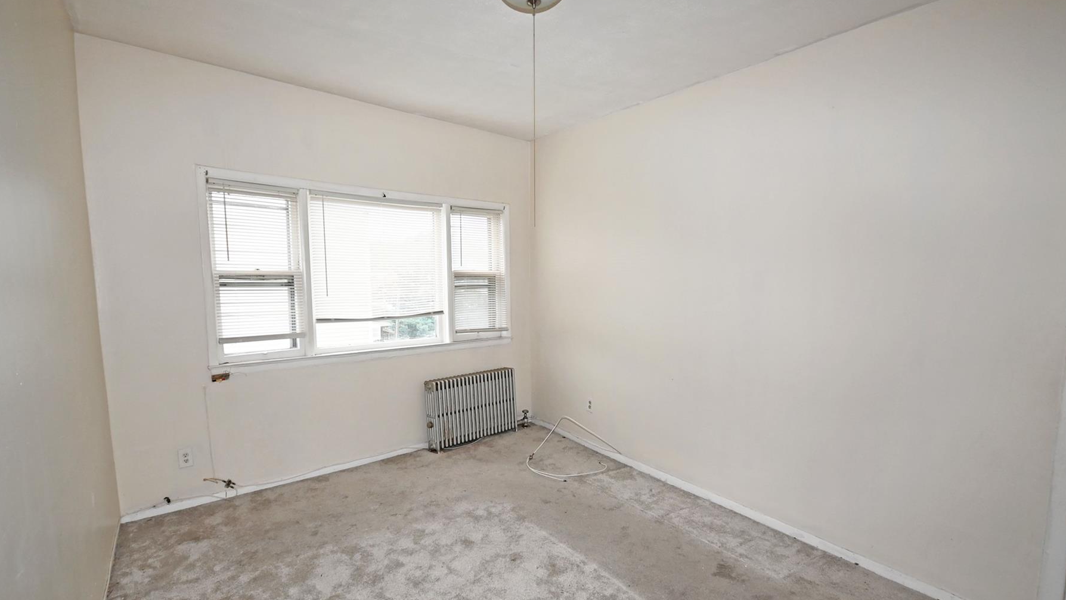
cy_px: 331
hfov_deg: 92.7
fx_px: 509
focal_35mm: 18
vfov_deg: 60.9
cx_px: 531
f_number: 4
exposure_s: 1/60
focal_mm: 10
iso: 360
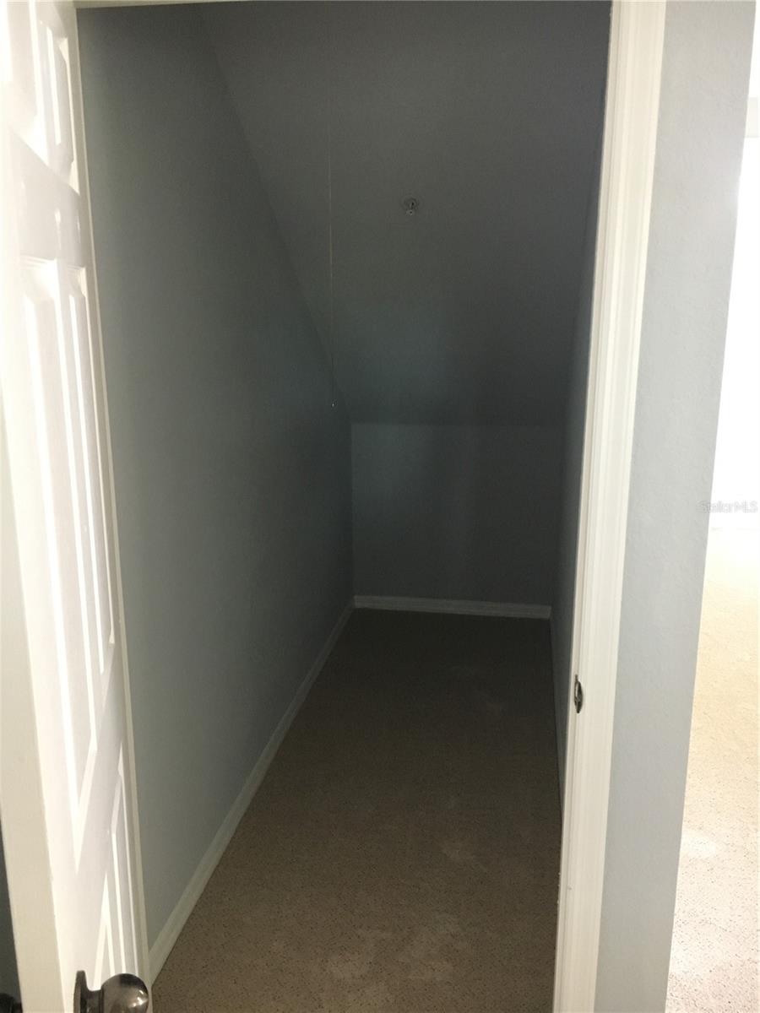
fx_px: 849
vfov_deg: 61.7
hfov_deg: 48.2
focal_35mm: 29
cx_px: 380
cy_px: 506
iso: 200
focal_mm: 4.15
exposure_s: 1/20
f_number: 2.2
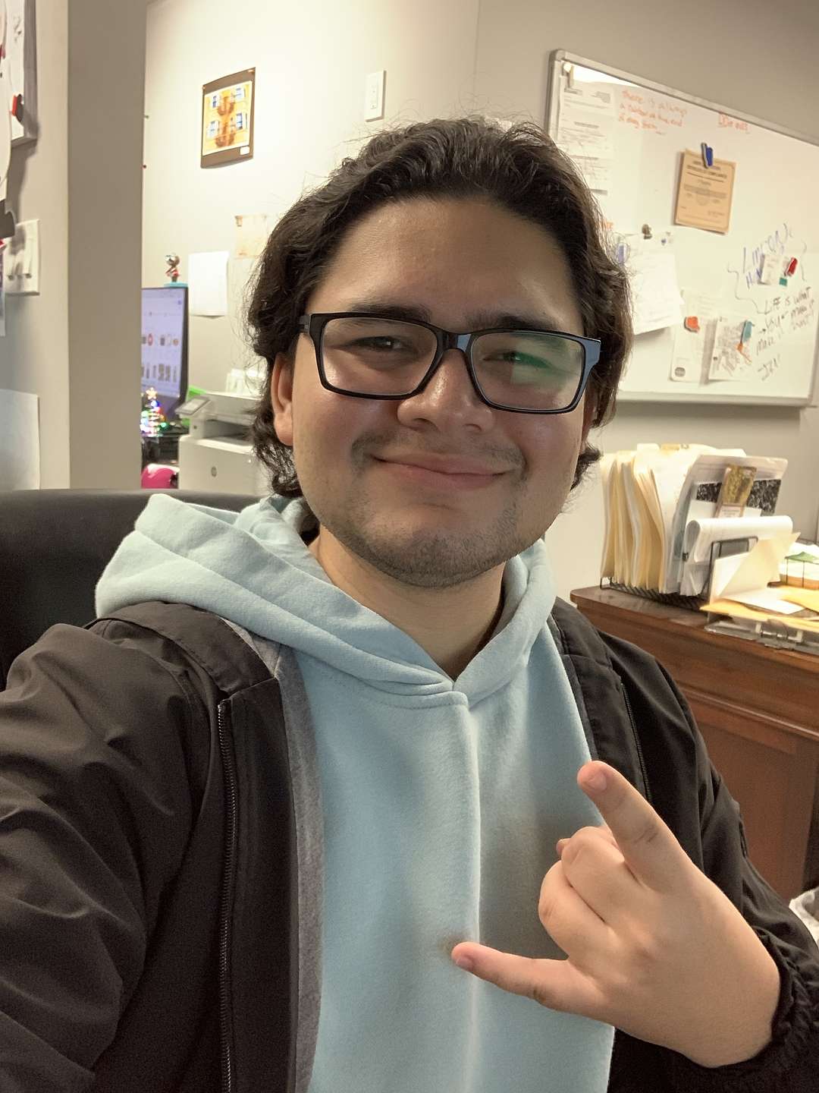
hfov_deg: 44.2
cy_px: 546
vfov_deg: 56.8
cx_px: 410
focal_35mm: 32
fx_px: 1009
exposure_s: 1/30
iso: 320
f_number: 2.2
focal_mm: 2.87
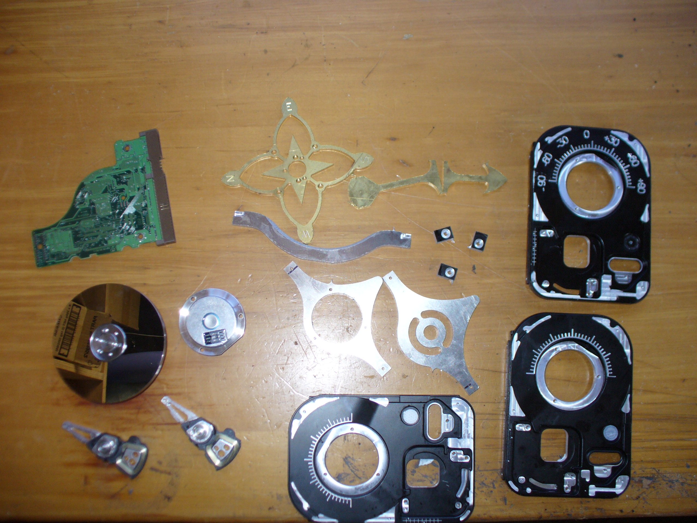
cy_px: 262
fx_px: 745
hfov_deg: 50.1
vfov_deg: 38.7
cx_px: 348
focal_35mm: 37
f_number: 2.8
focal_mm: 6.1
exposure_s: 1/60
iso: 100
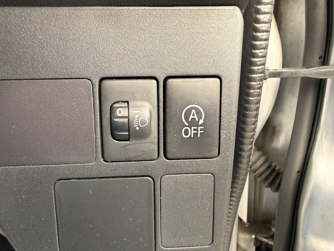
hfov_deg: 71.6
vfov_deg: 56.8
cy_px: 126
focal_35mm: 24
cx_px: 167
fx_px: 232
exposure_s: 1/60
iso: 500
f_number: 2.2
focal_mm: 2.22
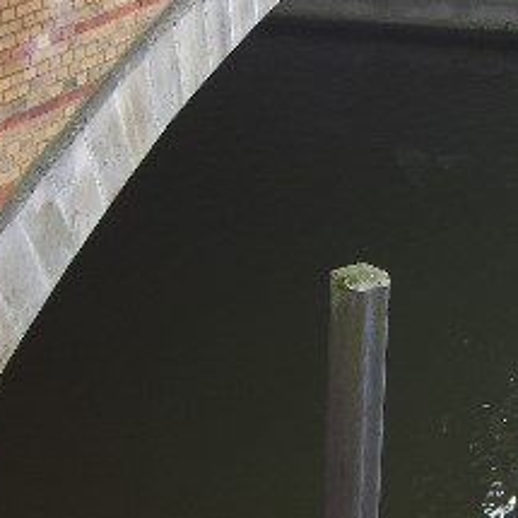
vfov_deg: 18.0
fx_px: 1625
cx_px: 398
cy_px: 125
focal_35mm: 96
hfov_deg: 18.0
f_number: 2.8
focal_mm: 7.9
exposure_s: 1/80
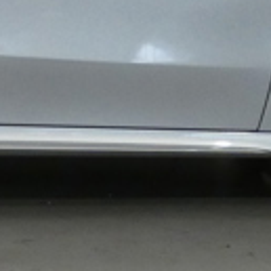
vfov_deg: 7.4
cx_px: -46
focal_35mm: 236
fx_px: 2090
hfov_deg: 7.4
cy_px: -36
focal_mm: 7.8
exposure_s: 1/80
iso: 500
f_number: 3.7
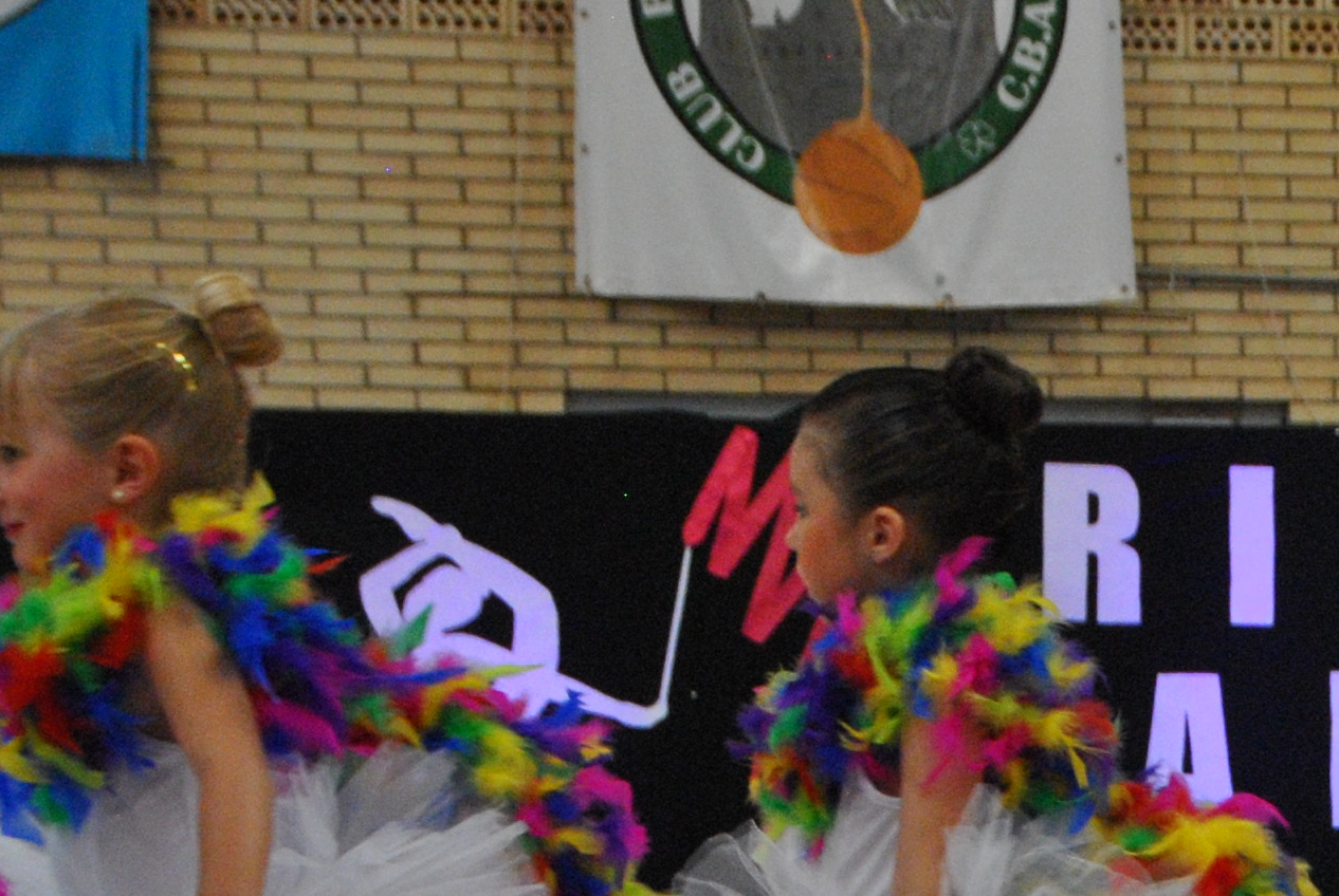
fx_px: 7859
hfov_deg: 9.5
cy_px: 960
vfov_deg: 6.5
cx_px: 1822
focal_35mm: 211
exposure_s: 1/200
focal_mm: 46
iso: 800
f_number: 7.1
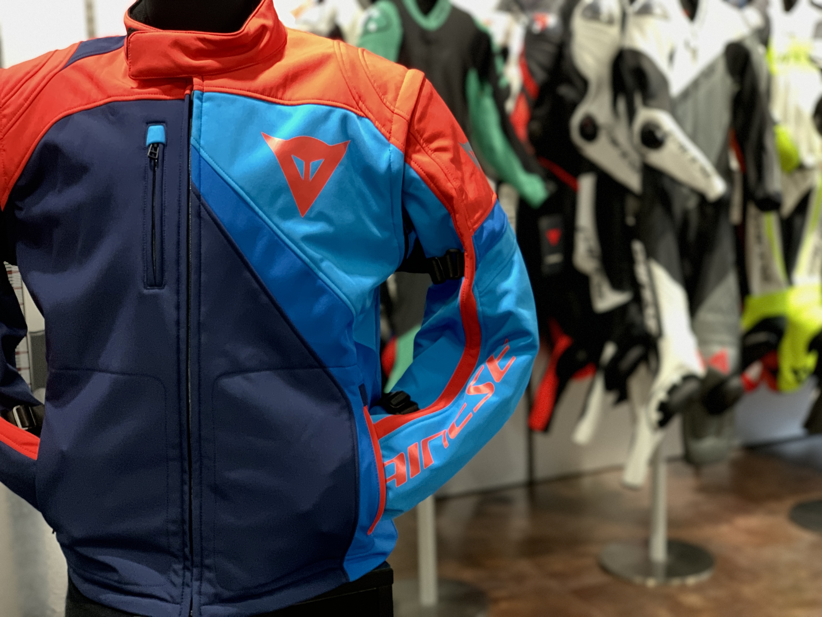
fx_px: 1235
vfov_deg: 28.0
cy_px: 308
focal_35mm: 52
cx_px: 411
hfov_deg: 36.8
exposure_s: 1/50
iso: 400
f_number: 2.4
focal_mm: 6
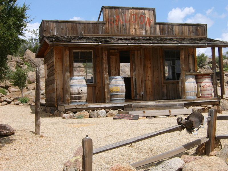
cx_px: 114
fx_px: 362
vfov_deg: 26.6
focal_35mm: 55
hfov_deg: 34.9
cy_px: 86
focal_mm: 9.1
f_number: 7
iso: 50
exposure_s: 1/350
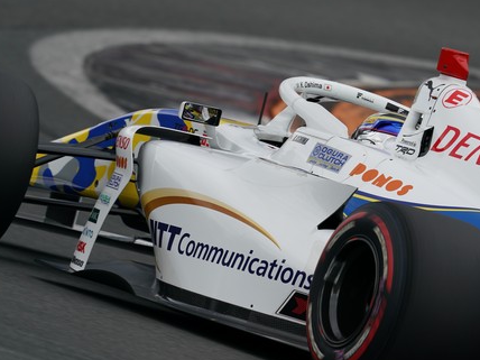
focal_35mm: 971
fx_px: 13464
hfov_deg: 2.0
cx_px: 298
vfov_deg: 1.5
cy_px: 132
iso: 200
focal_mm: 600
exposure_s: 1/640
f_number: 7.1
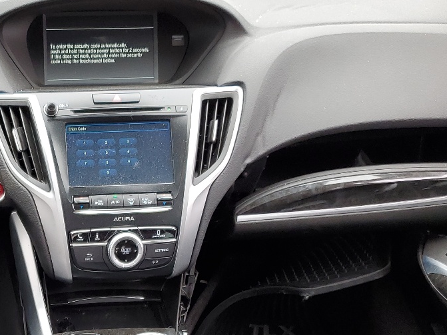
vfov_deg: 22.6
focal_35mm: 62
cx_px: 47
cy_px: 346
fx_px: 800
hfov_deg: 29.9
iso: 50
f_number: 1.5
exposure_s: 1/130
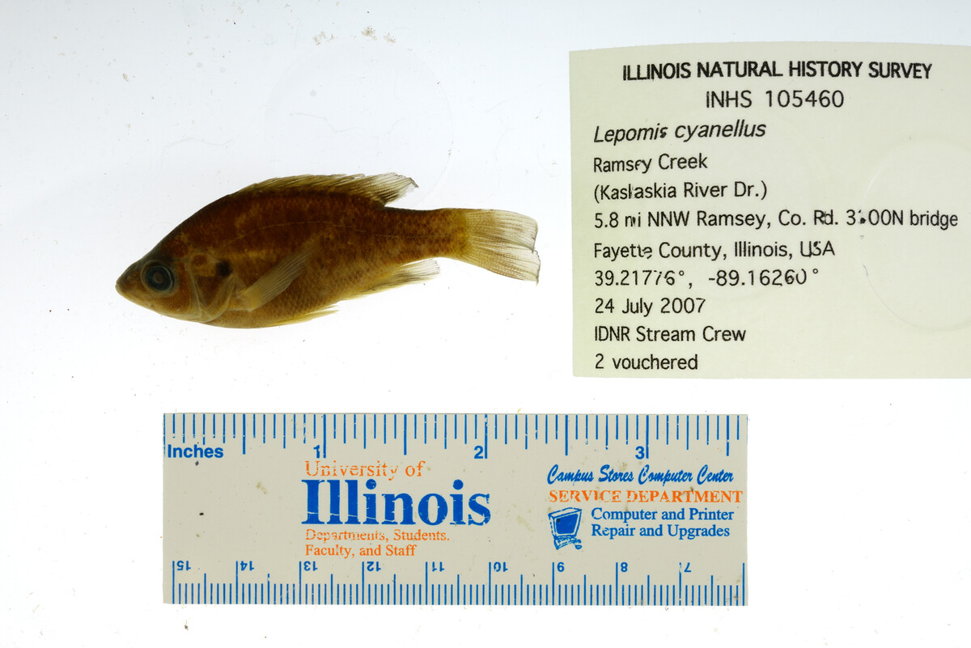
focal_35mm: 60
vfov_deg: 22.6
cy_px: 324
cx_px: 486
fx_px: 1619
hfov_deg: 33.4
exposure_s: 1/160
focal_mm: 60
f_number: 10
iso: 100
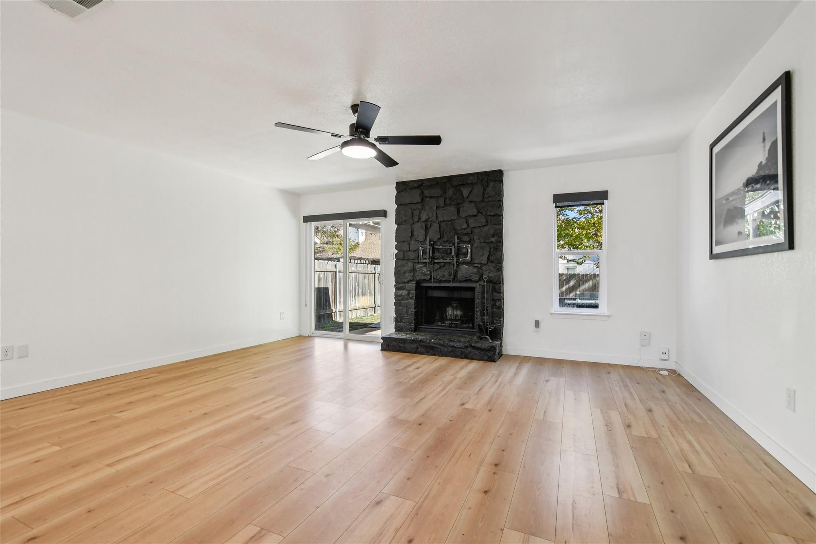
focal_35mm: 15
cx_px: 408
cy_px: 272
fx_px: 340
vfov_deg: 77.3
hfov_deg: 100.4
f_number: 8
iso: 400
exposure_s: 1/100
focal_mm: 10
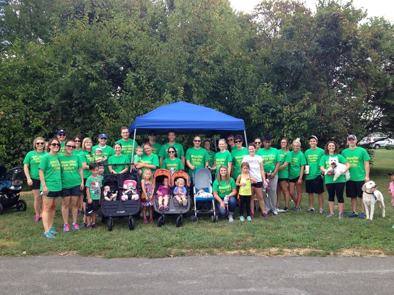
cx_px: 197
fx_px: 376
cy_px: 148
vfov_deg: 42.9
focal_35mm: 33
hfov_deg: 55.4
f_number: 2.4
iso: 50
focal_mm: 4.12
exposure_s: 1/214
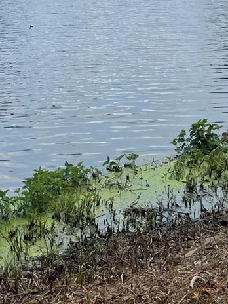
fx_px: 755
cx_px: 97
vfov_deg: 20.1
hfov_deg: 17.2
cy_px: -128
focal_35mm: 86
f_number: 1.6
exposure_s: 1/4292
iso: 32
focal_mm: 4.2
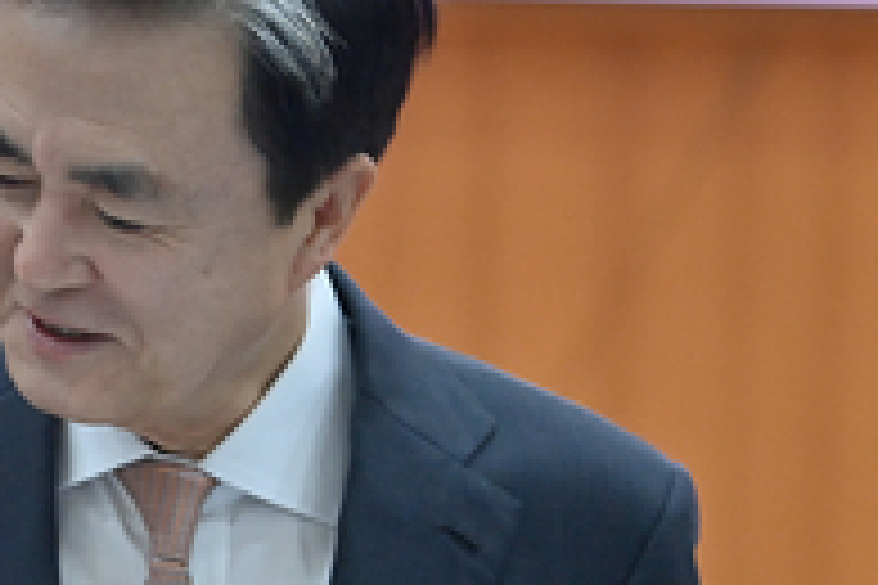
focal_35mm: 434
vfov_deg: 3.2
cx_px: 0
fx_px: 10584
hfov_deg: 4.7
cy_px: 412
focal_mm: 135
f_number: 4
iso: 1000
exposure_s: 1/200
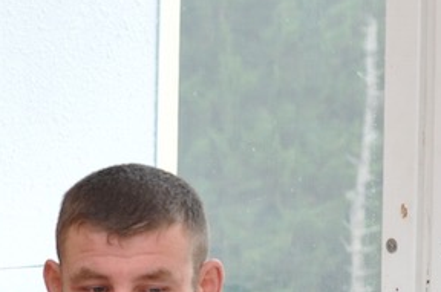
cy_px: 495
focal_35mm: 333
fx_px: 4072
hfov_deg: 6.2
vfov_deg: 4.1
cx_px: 217
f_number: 5.6
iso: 400
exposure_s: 1/100
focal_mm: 50
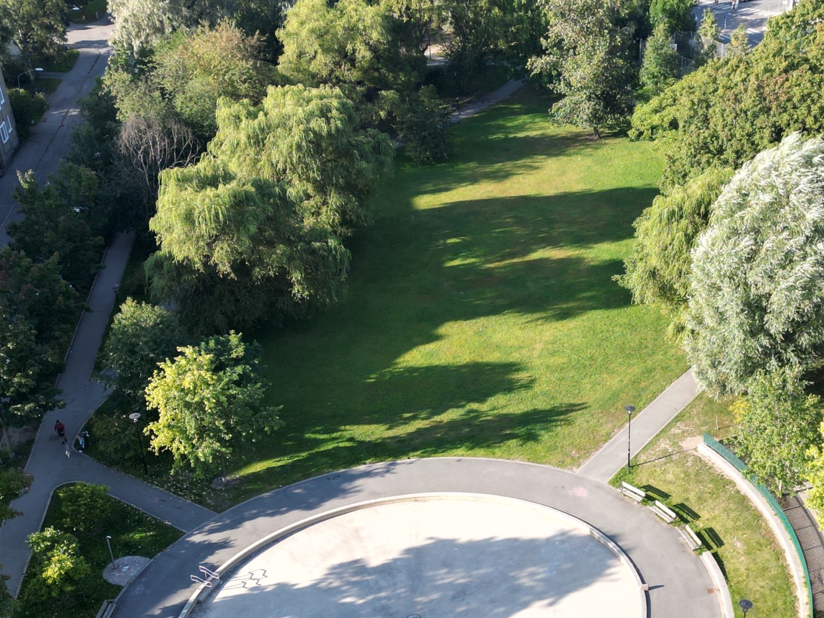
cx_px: 546
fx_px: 1143
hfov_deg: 39.2
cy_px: 377
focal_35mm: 48
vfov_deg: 30.2
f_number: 1.7
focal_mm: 6.72
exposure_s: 1/800
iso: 100
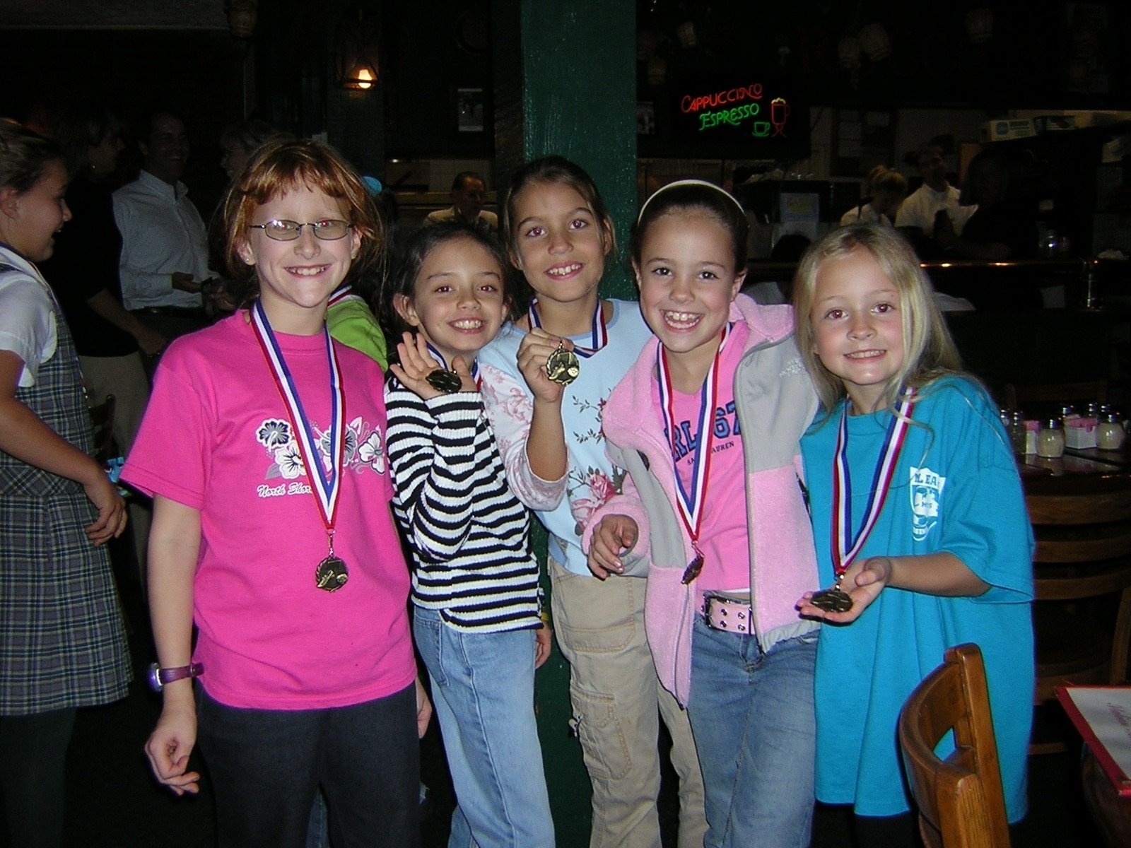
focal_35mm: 36
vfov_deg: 39.7
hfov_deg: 51.4
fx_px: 1176
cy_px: 424
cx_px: 566
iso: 50
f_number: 2.6
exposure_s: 1/60.1
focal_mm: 4.7
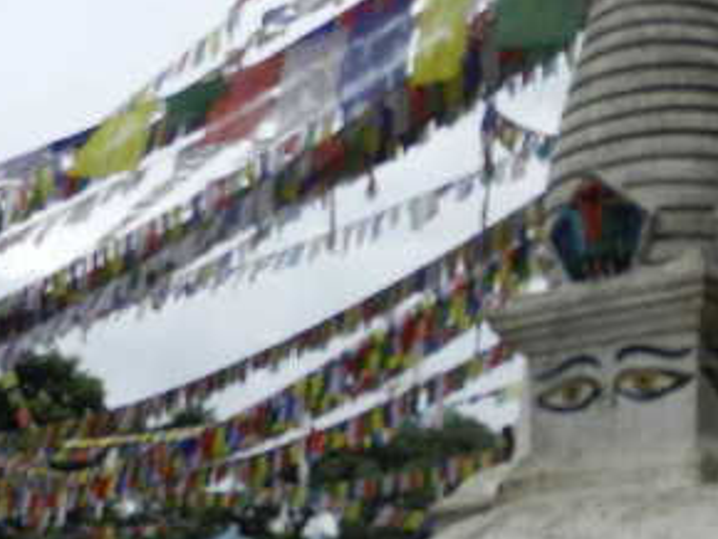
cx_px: 602
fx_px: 1889
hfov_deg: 21.2
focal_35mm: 91
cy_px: 339
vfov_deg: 16.2
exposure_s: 1/1250
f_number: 3.8
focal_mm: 5.9
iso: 160
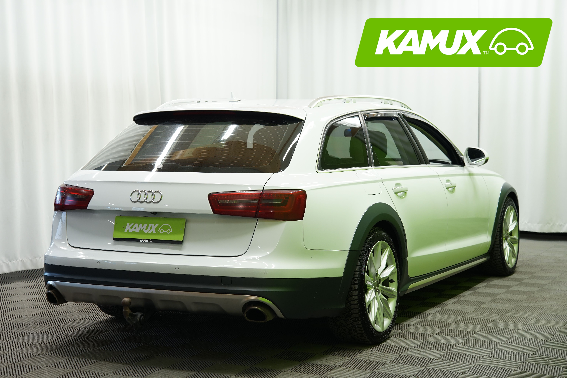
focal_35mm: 63
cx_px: 284
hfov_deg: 31.9
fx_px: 992
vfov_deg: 21.6
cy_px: 189
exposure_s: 1/15
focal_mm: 63
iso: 500
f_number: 5.6
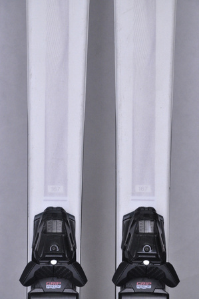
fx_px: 1222
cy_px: 150
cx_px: 100
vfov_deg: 14.0
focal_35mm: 147
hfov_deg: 9.3
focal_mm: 98
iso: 3200
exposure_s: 1/125
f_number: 9.5
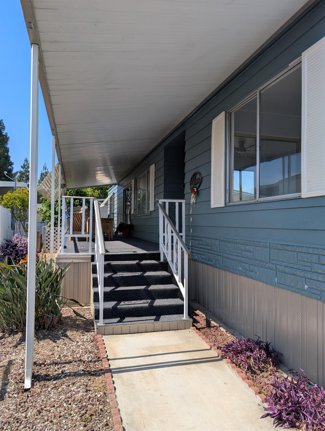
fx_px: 300
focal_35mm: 24
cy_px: 216
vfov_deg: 71.5
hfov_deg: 56.9
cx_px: 162
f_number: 1.68
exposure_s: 1/903
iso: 22
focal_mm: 6.9
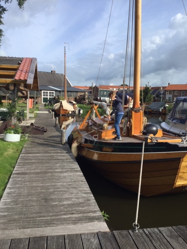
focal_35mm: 31
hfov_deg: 45.4
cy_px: 124
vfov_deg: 58.4
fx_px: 223
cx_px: 94
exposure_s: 1/1131
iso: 25
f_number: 2.4
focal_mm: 3.3
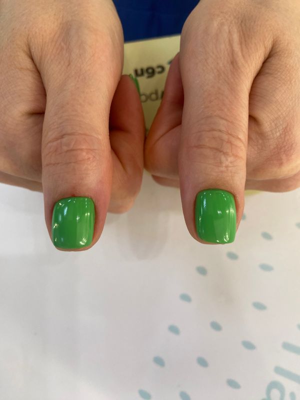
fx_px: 300
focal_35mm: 26
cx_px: 150
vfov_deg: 67.3
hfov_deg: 53.1
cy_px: 200
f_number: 1.8
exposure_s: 1/100
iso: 80
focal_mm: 4.25
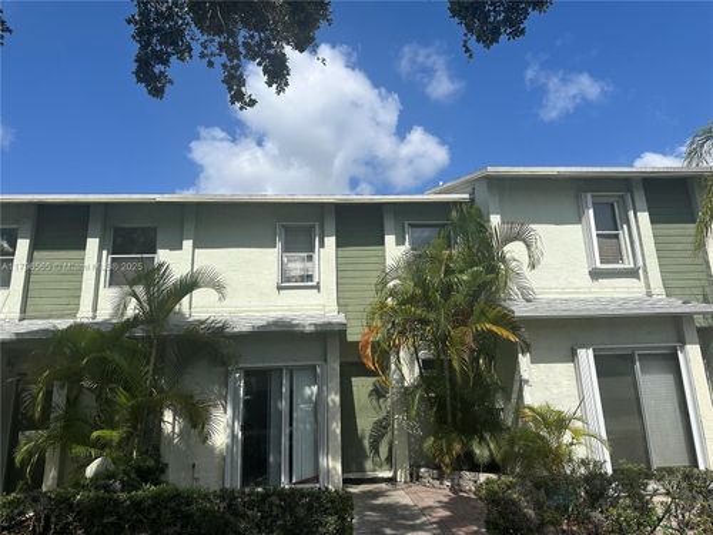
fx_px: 494
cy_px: 268
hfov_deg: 71.6
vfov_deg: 56.8
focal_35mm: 24
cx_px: 356
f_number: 1.78
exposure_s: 1/6211
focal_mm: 6.86
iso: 80
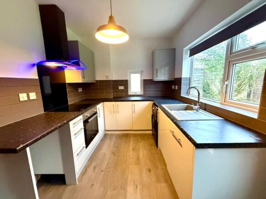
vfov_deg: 85.7
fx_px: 108
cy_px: 100
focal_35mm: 14
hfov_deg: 102.1
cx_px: 133
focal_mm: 2.22
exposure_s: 1/50
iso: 800
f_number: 2.2
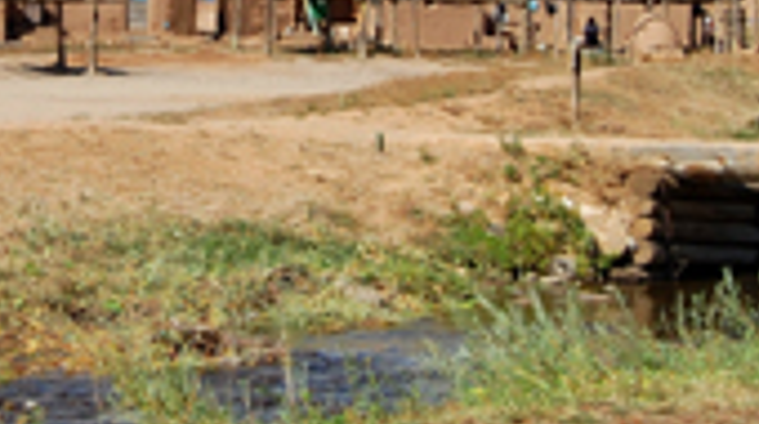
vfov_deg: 8.1
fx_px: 2974
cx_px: 112
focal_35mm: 148
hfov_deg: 14.4
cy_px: -129
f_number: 10
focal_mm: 32
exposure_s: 1/320
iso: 200
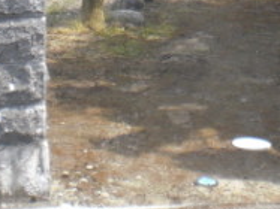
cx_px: 190
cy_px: -55
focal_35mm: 122
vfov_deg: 11.8
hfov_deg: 16.1
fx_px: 986
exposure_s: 1/320
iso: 64
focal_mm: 6.3
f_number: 3.1
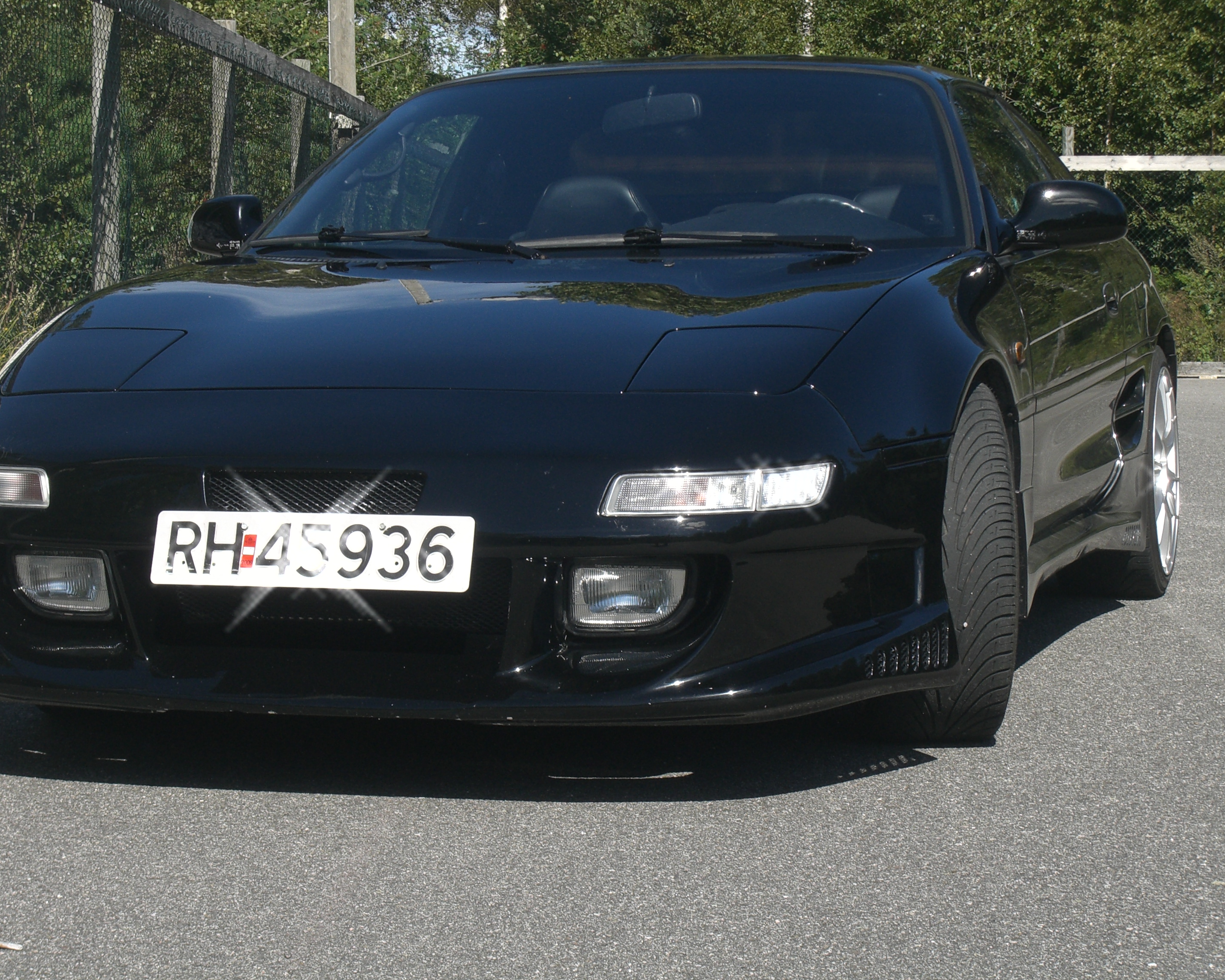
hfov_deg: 22.7
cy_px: 488
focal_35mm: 84
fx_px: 3046
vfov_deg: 18.3
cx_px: 580
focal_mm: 16.6
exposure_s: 1/400
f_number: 6
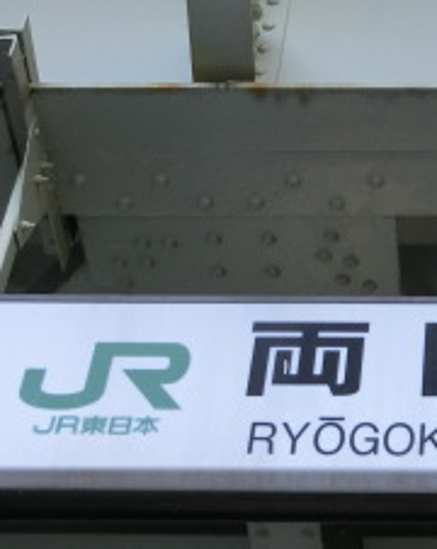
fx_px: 1751
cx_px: 507
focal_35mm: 108
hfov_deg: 13.9
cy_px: 141
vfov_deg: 17.7
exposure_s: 1/125
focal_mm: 6.9
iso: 125
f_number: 4.1
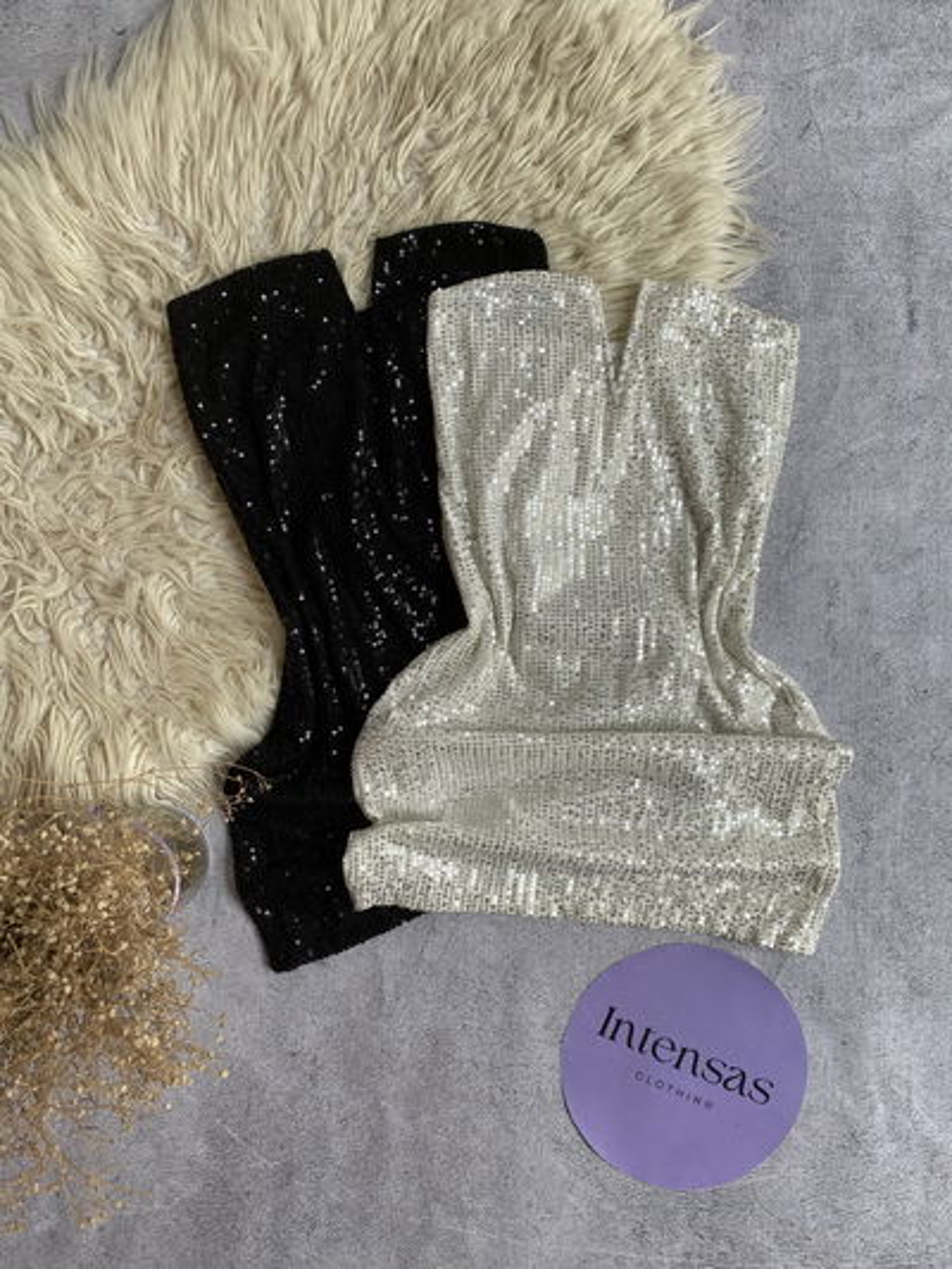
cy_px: 634
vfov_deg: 67.3
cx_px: 476
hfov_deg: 53.1
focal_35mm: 26
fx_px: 953
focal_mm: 4.25
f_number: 1.8
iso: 32
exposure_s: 1/290
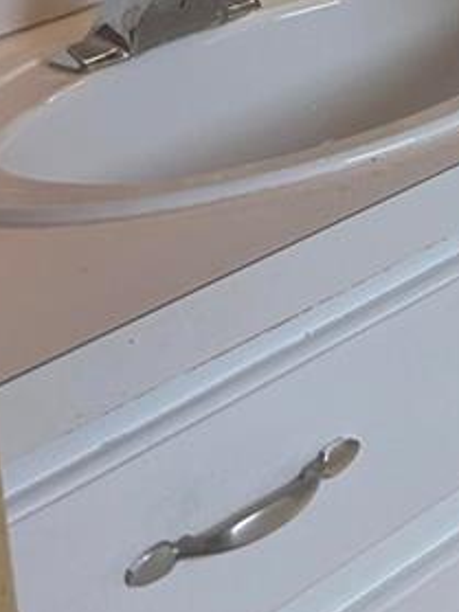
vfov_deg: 15.3
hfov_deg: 12.1
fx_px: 1982
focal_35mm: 112
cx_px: 848
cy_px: -478
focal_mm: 5.7
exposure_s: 1/387
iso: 50
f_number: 1.5
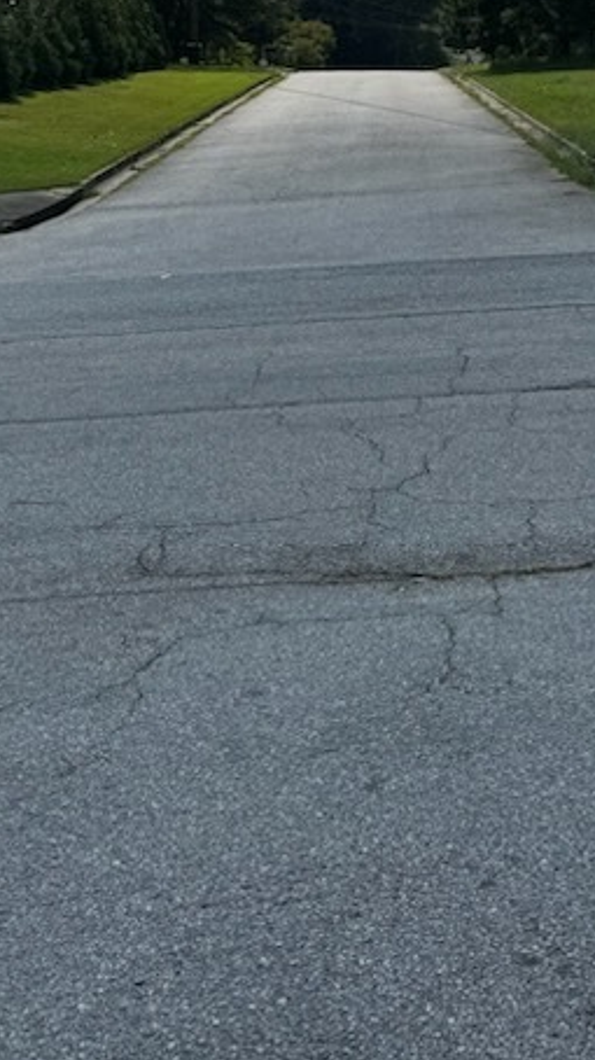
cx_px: 420
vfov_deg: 33.8
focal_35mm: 59
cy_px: 133
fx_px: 1657
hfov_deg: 20.3
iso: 80
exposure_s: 1/10417
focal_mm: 6.76
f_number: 1.78
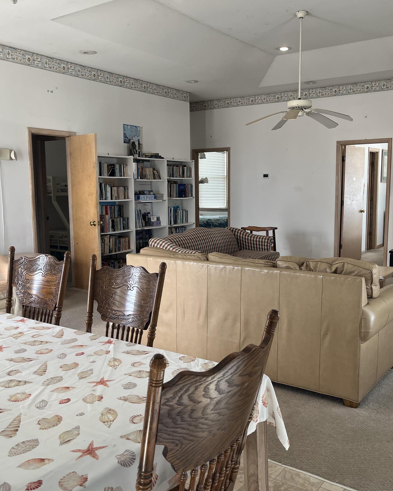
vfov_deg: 52.8
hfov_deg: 43.3
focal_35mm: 34
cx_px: 212
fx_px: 494
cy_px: 245
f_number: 1.6
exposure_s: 1/121
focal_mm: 5.1
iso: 80
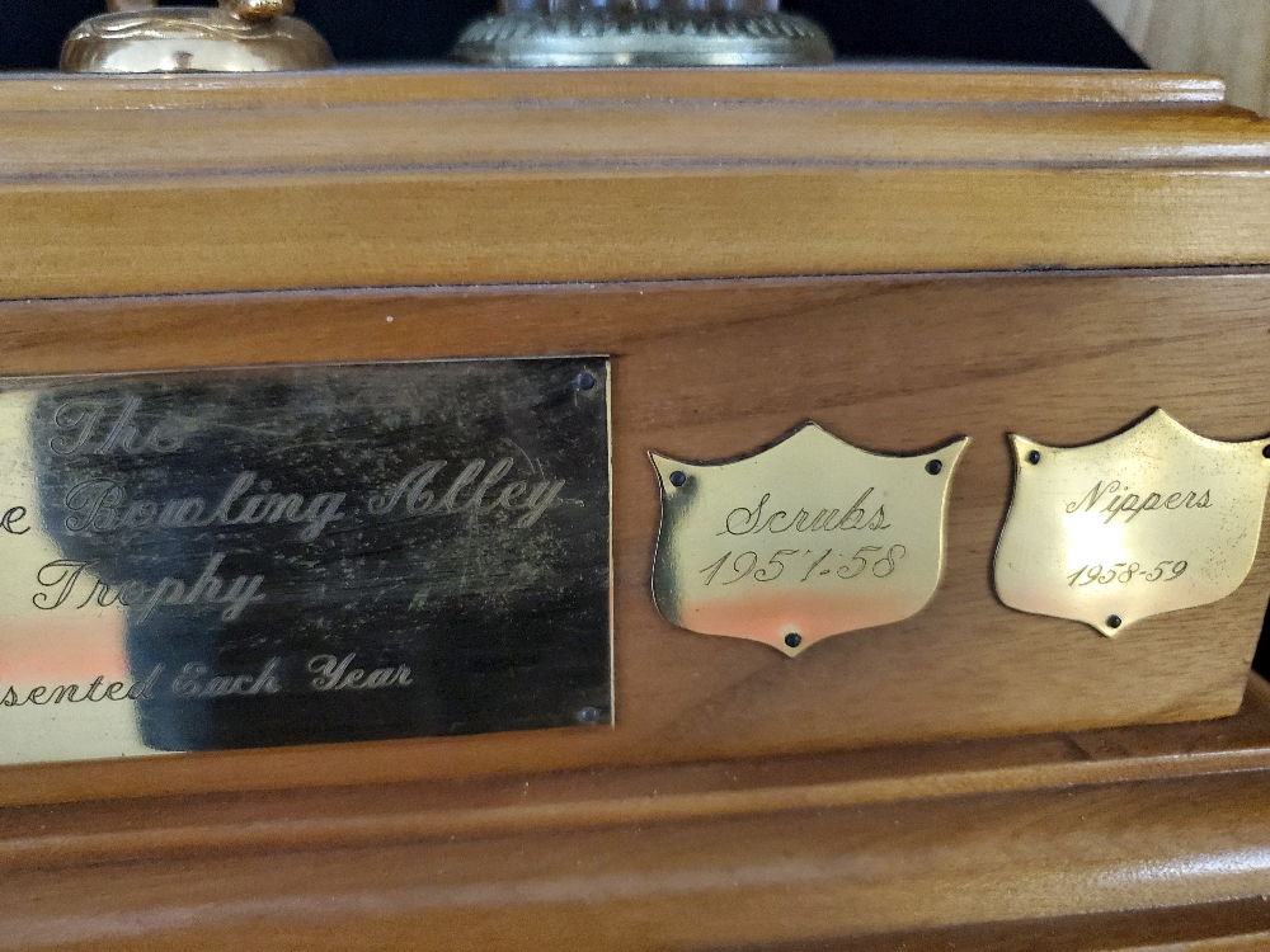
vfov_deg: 53.1
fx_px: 954
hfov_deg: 67.3
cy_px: 476
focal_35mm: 26
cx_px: 635
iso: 640
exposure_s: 1/25
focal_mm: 4.3
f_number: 1.5
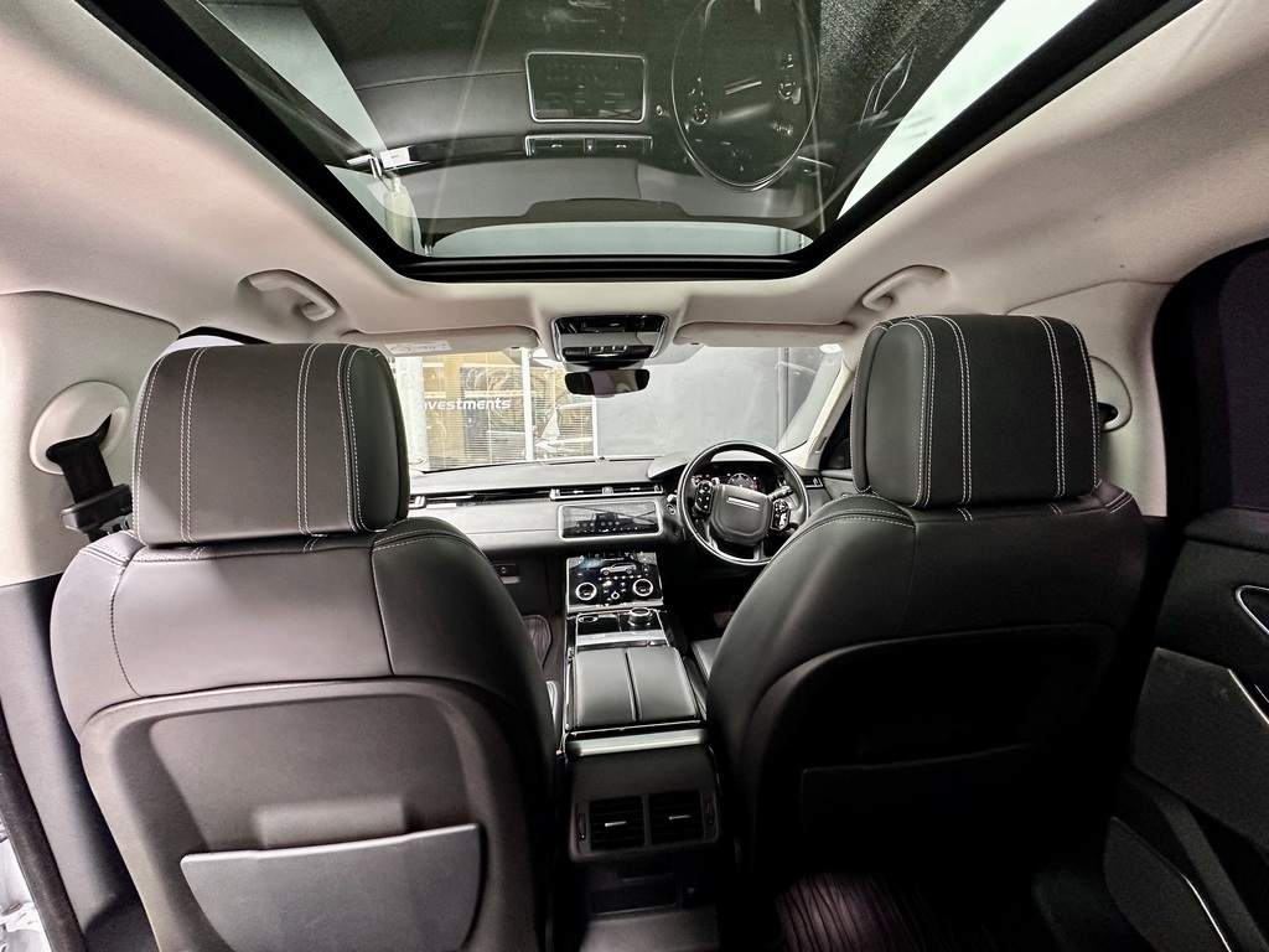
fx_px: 513
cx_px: 634
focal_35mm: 14
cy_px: 476
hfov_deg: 102.1
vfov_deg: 85.7
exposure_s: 1/76
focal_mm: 2.22
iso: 320
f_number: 2.2
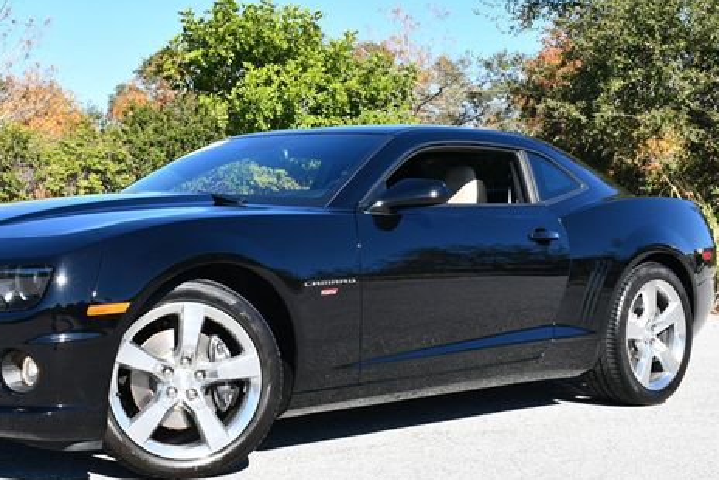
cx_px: 273
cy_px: 198
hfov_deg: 29.1
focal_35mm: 69
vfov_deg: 19.7
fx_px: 1379
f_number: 8
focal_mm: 25
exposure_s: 1/250
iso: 160
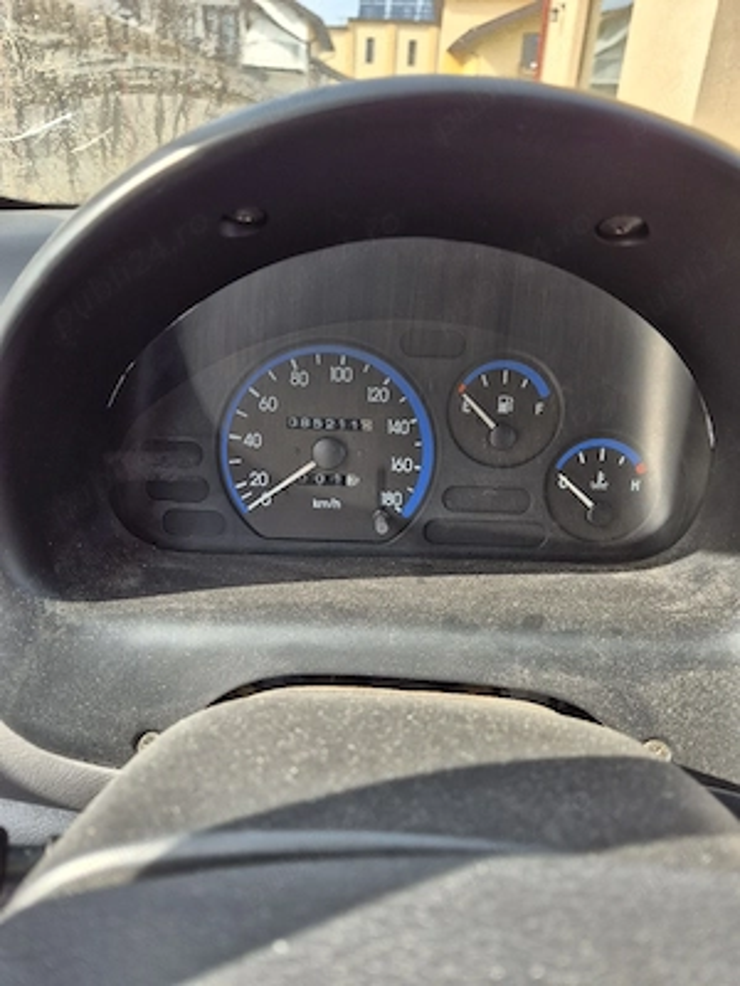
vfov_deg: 73.9
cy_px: 493
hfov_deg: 58.9
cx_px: 370
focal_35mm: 23
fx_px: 656
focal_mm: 5.4
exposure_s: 1/345
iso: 25
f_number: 1.8
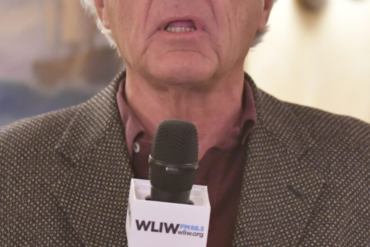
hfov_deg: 5.0
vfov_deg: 3.3
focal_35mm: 411
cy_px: 120
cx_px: 266
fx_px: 4223
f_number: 3.2
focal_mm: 125
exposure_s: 1/40
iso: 3200
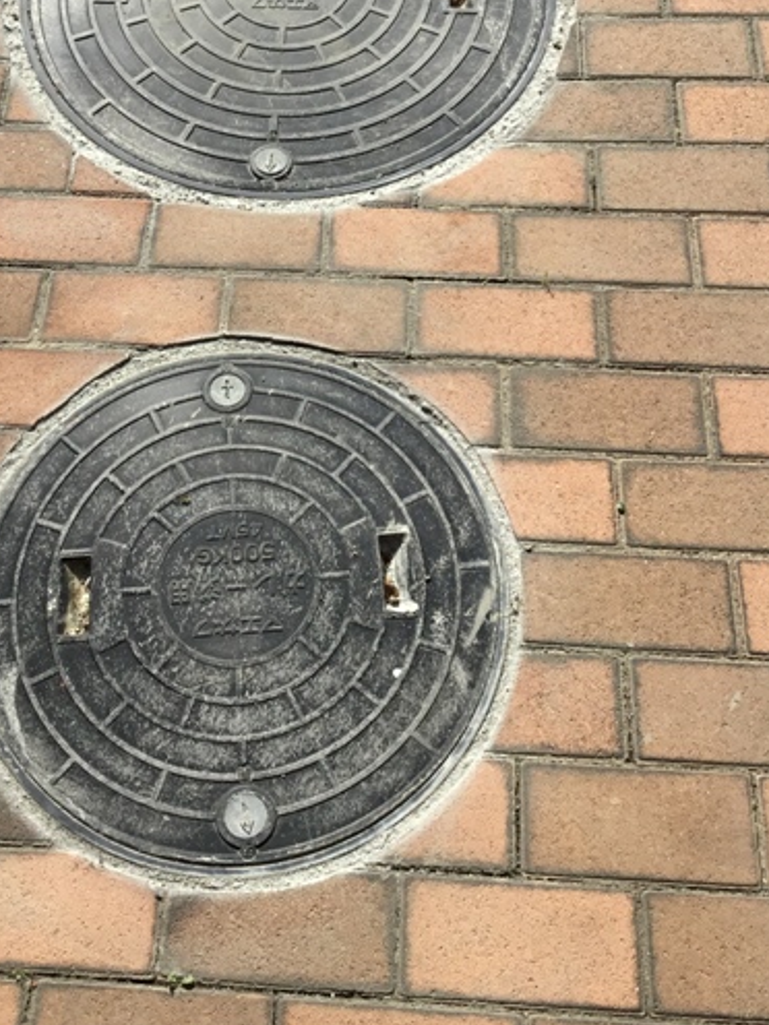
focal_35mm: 50
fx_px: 1481
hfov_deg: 29.0
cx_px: 294
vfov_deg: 37.1
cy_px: 229
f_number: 2.4
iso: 25
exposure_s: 1/936
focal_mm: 3.3
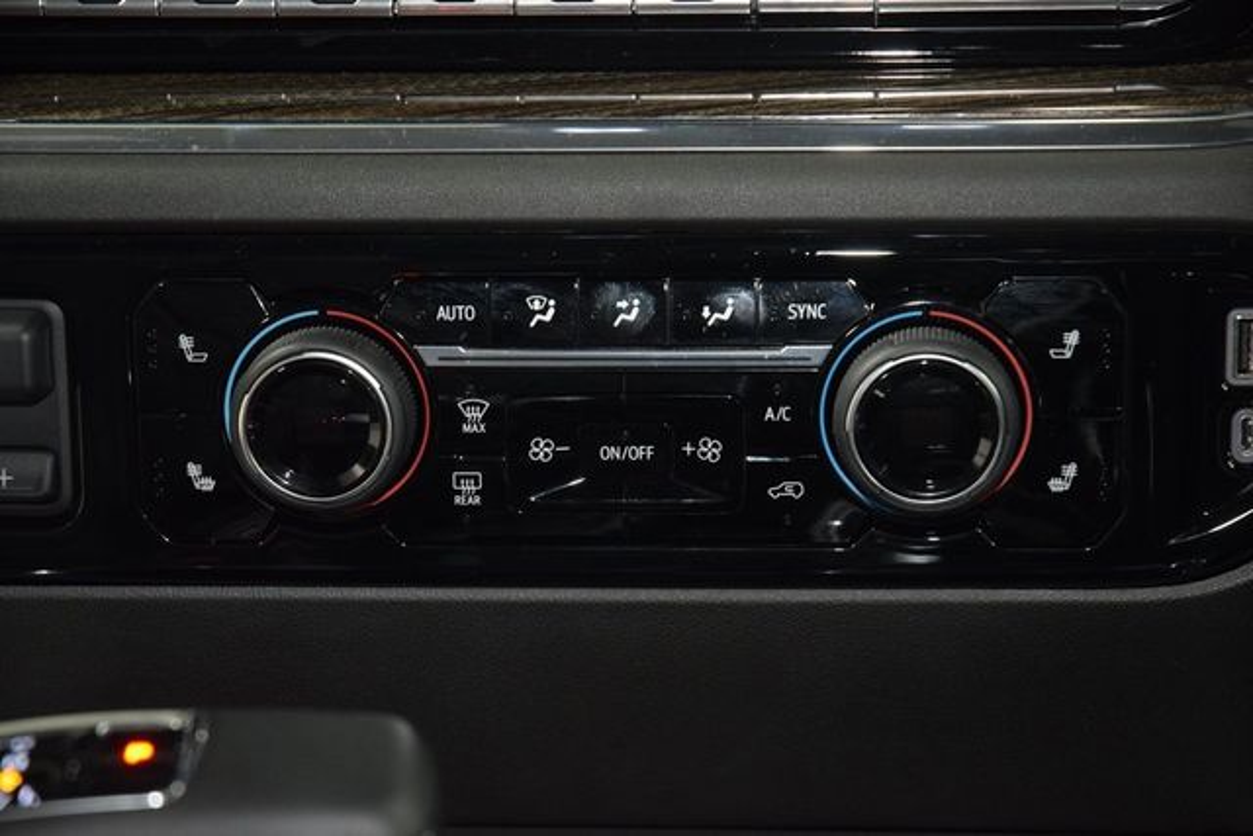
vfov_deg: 13.0
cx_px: 626
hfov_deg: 19.5
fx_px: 3655
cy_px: 418
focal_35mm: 105
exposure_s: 1/30
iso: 2000
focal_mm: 70
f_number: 4.5
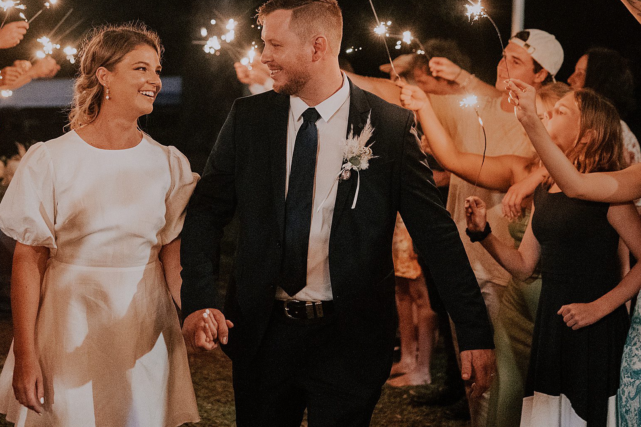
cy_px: 158
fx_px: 1015
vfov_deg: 23.7
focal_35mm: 57
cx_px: 206
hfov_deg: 34.7
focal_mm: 35
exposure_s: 1/250
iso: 8000
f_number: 2
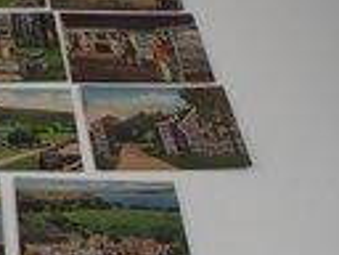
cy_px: -54
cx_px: -94
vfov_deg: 14.4
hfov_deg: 18.5
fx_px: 970
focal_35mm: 99
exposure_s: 1/160
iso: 200
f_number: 4.7
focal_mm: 6.64
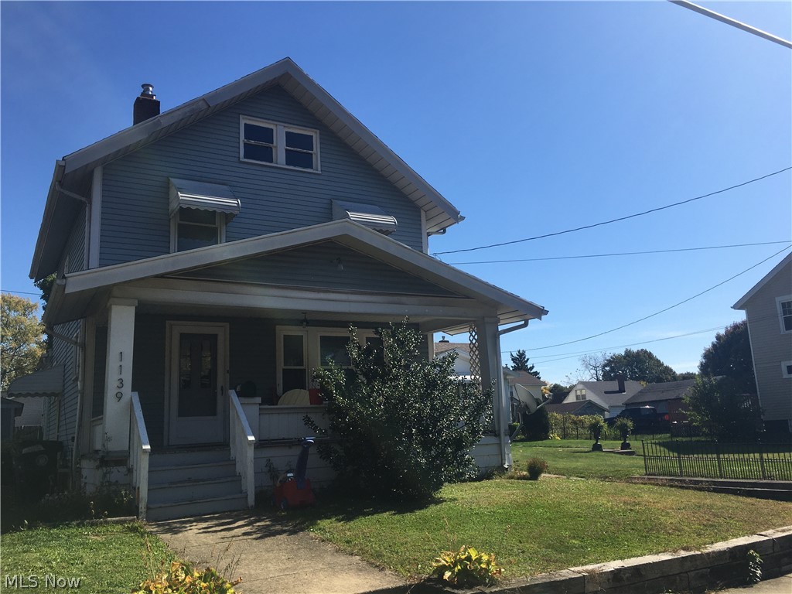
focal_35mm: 29
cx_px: 396
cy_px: 297
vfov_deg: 48.2
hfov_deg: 61.7
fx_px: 664
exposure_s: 1/1672
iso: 25
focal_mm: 4.15
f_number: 2.2
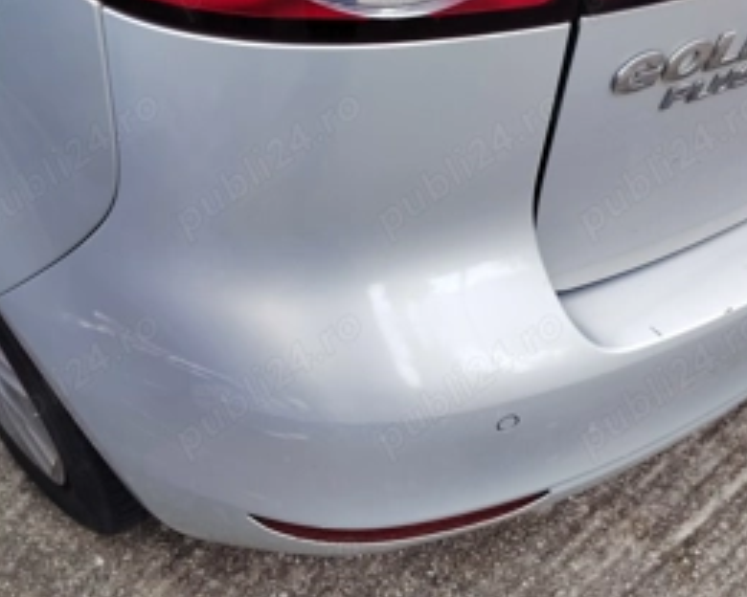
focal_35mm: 36
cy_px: 431
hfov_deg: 50.3
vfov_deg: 40.3
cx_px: 368
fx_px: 796
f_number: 1.75
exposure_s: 1/256
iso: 100
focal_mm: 5.25
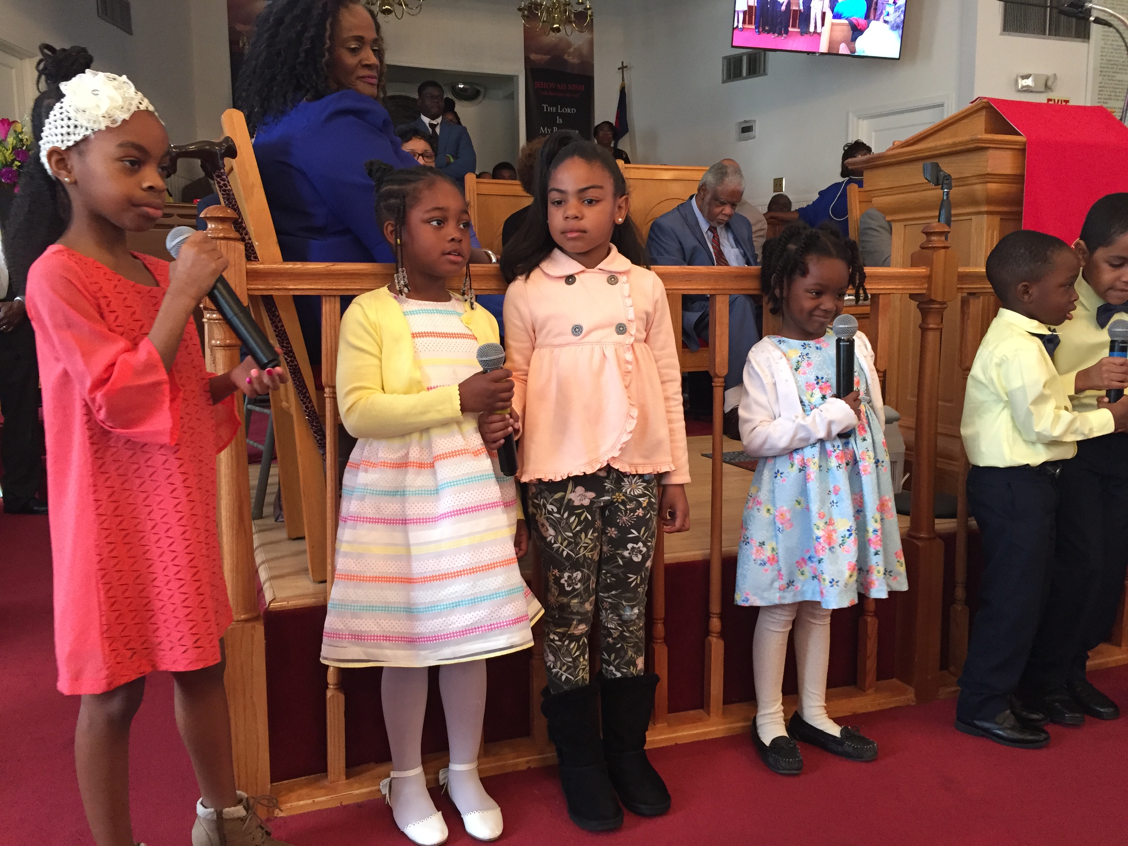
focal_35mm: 29
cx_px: 564
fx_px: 945
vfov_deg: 48.2
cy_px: 423
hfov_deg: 61.7
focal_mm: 4.15
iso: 160
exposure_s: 1/30
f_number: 2.2
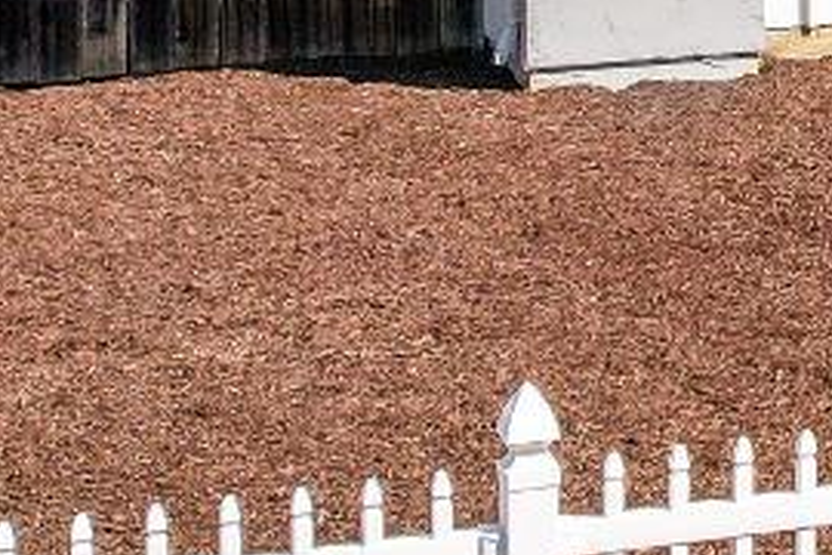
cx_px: 1519
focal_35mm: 122
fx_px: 2819
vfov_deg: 10.5
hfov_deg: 14.6
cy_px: -459
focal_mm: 8.38
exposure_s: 1/2500
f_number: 2.8
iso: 200
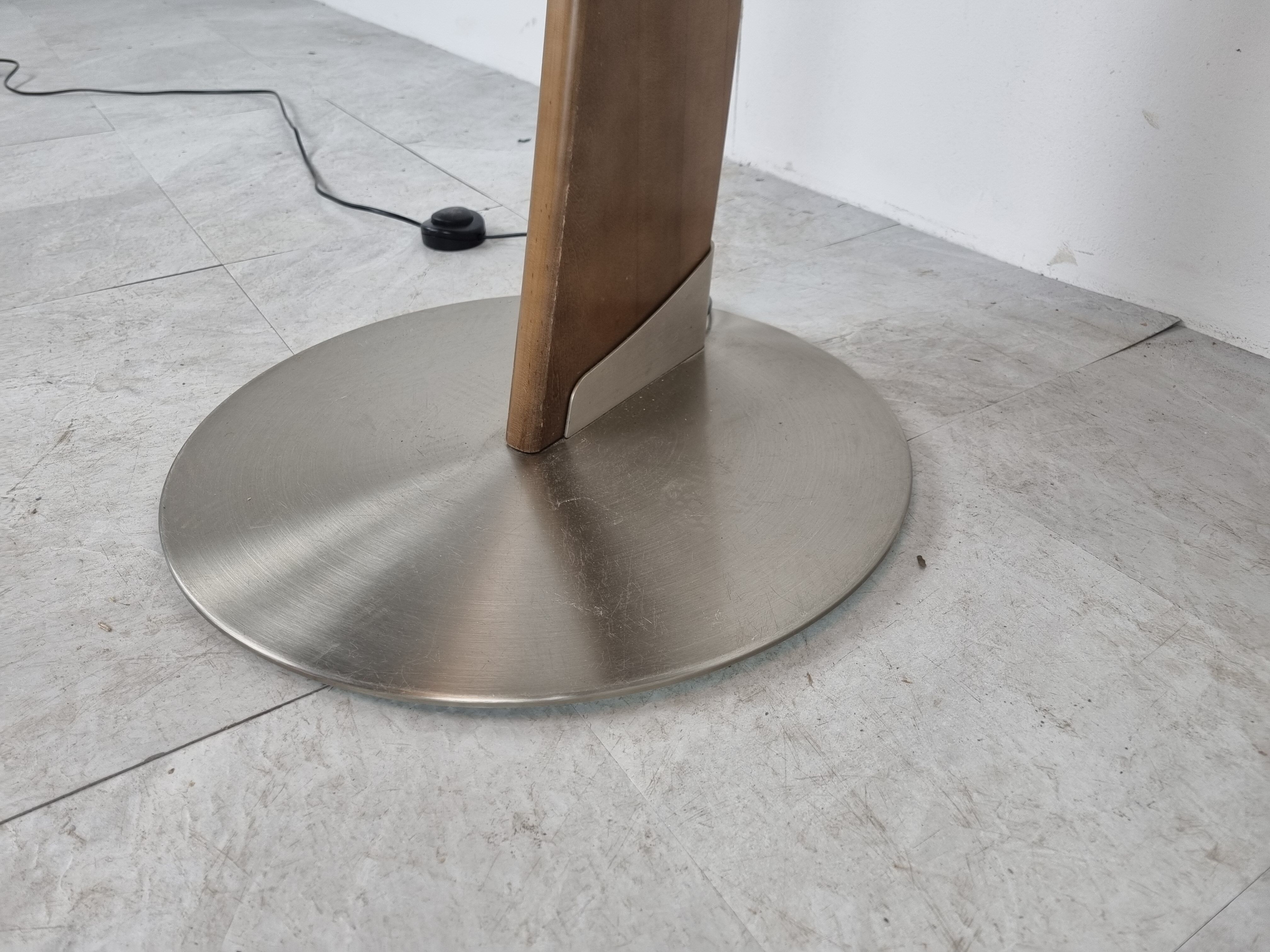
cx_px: 635
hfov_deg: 67.3
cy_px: 476
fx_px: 954
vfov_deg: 53.1
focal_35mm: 26
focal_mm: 5.4
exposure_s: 1/100
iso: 100
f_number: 1.8
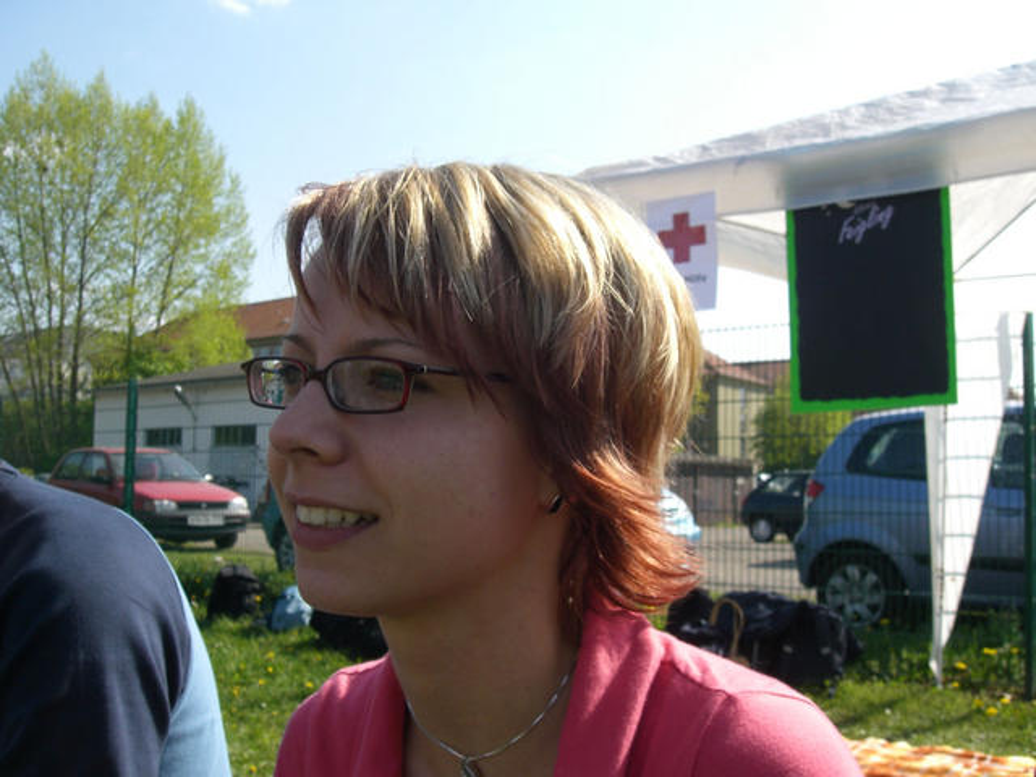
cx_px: 518
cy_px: 388
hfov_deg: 49.0
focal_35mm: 38
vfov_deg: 37.7
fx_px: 1137
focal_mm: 6.3
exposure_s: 1/400
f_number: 4.4
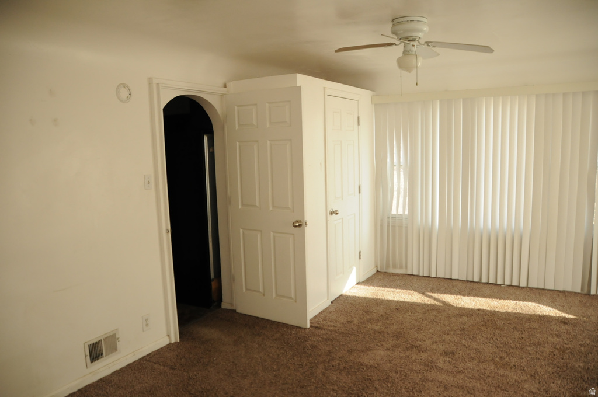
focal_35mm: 27
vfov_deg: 47.8
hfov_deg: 67.4
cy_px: 198
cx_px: 299
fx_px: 448
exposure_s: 1/320
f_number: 3.5
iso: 800
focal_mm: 18
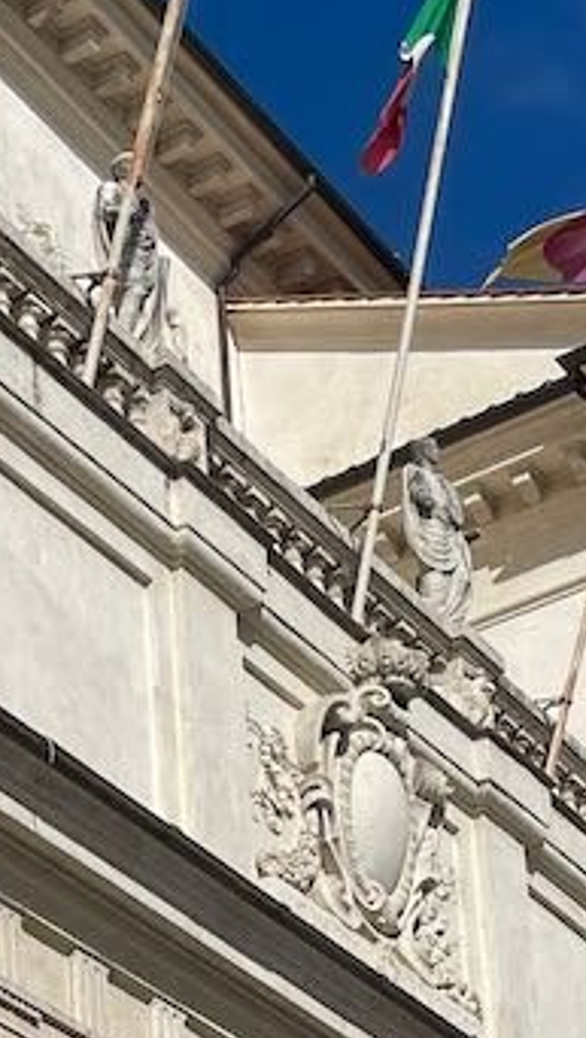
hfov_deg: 10.7
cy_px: 1326
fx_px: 3114
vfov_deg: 17.8
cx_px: 106
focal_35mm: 113
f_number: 1.6
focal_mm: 4.2
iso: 32
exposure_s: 1/9091
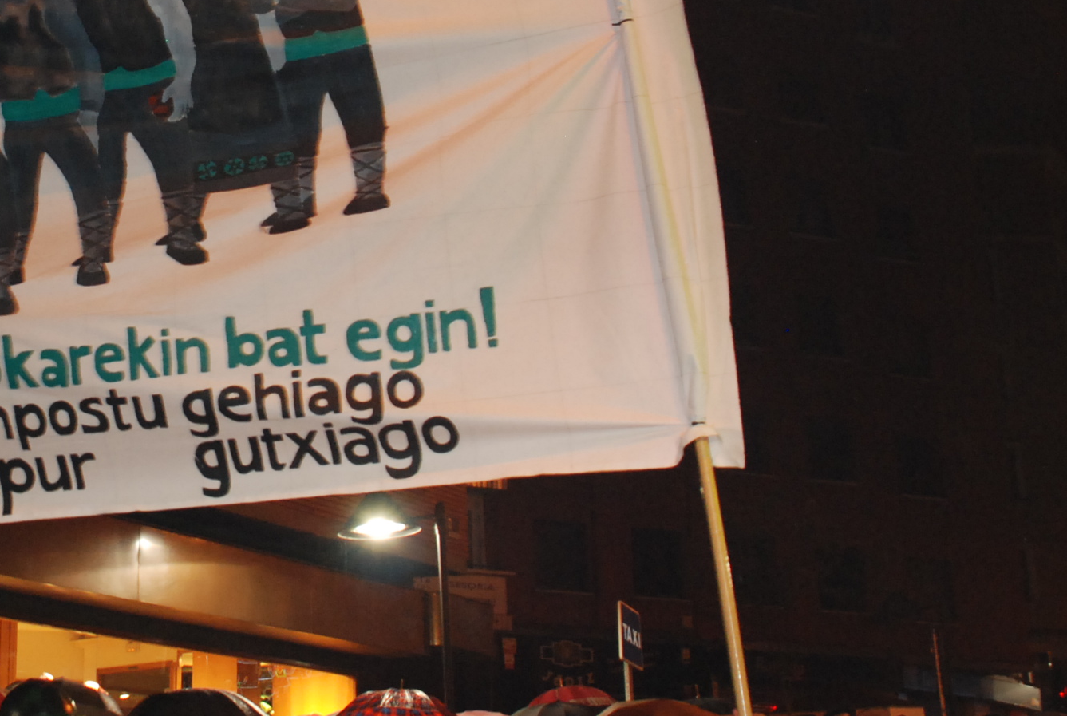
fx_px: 1930
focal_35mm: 65
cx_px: 84
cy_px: 164
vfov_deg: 20.8
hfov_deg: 29.5
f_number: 3.8
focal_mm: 20
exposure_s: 1/30
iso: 800
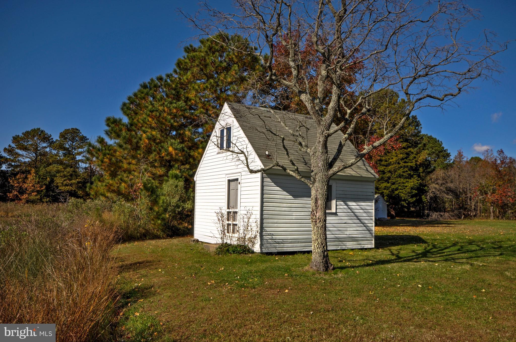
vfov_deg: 43.5
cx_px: 258
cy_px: 171
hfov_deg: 62.0
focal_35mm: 30
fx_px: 429
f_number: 14
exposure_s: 1/200
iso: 200
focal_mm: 20
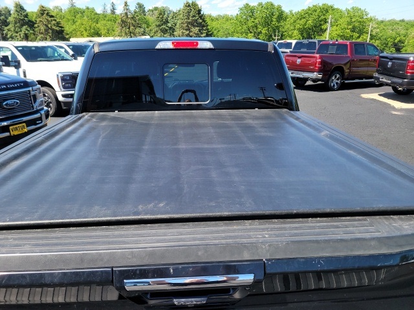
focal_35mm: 26
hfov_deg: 67.3
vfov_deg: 53.1
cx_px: 207
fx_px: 311
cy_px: 155
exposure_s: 1/914
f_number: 1.8
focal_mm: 5.4
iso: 50
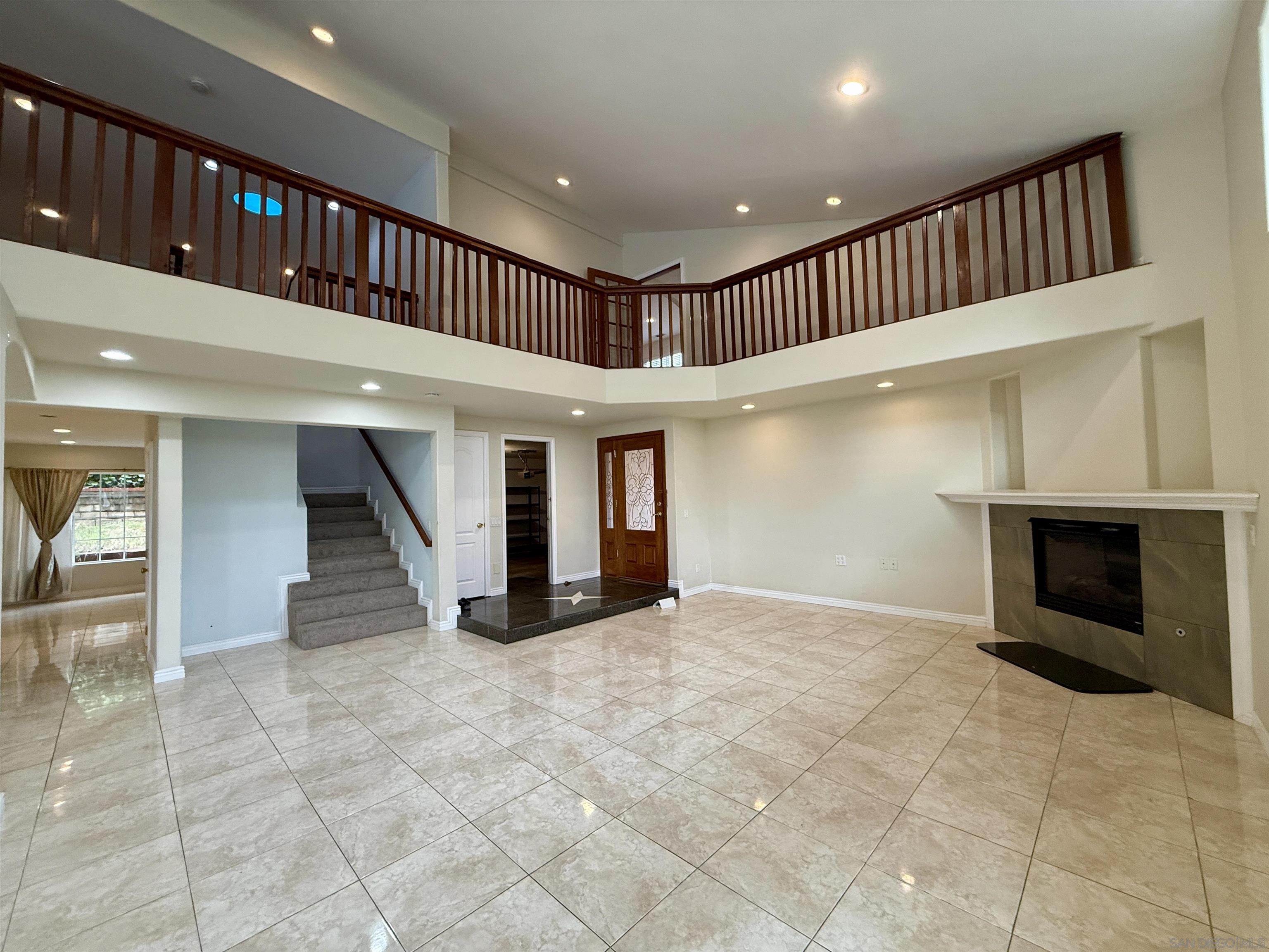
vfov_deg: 85.7
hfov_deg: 102.1
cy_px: 476
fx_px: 513
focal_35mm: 14
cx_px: 634
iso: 250
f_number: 2.2
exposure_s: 1/120
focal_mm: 2.22
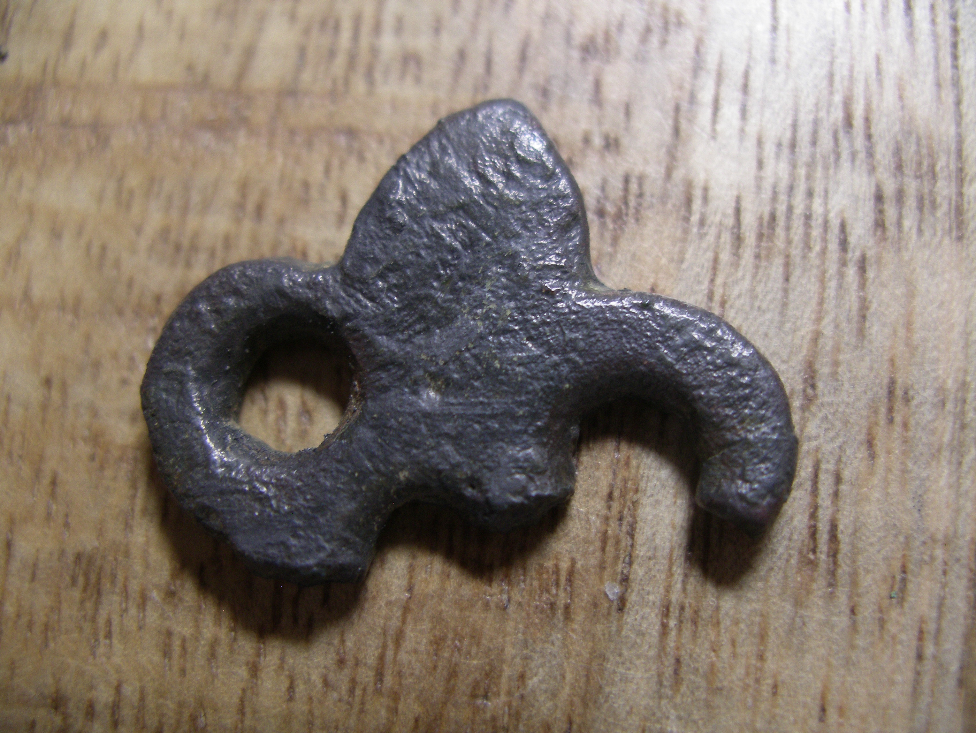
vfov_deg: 38.7
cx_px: 488
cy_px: 366
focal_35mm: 37
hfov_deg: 50.1
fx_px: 1044
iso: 200
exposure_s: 1/30
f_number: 2.8
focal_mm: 7.8
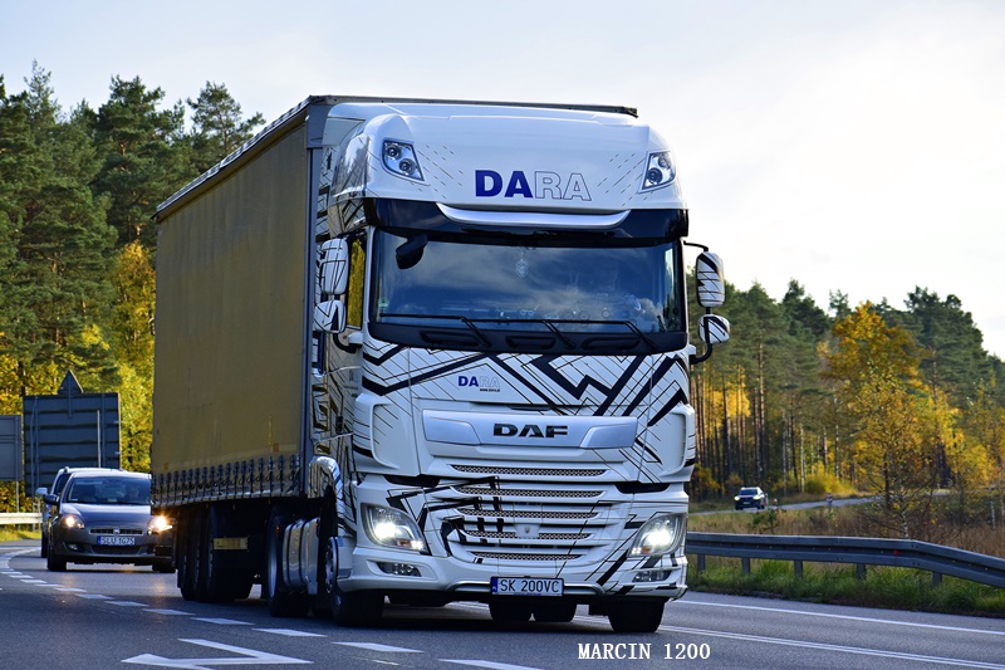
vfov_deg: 7.9
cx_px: 502
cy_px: 335
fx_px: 4856
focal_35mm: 174
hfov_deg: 11.8
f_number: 7.1
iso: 800
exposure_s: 1/800
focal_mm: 116
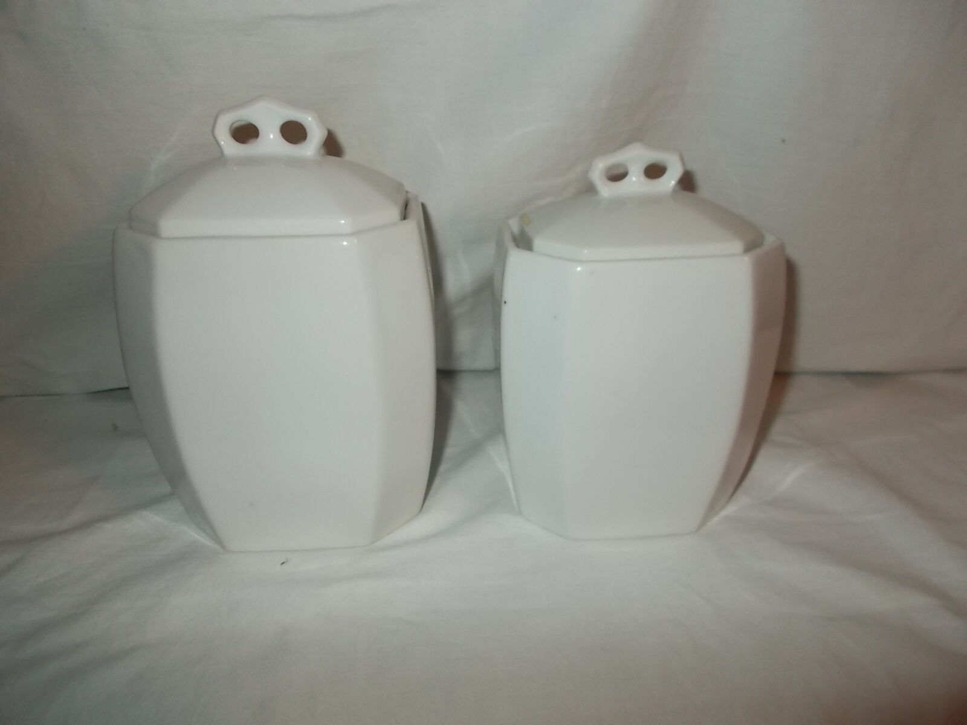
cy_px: 362
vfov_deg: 53.1
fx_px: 726
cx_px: 484
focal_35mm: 26
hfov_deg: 67.3
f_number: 3.2
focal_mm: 4.6
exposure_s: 1/25
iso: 200
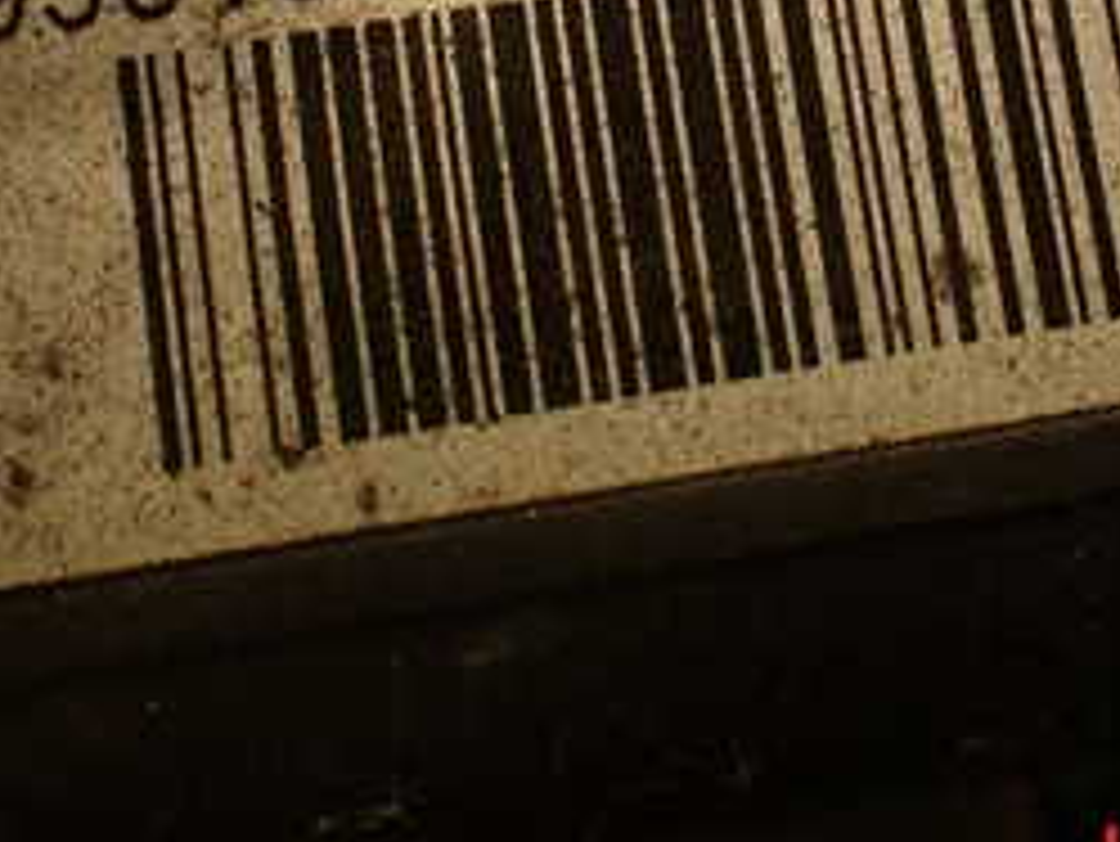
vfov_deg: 18.4
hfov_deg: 25.2
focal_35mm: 77
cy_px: -86
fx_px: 2493
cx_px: 769
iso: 200
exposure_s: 1/60
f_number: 2.4
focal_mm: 5.79
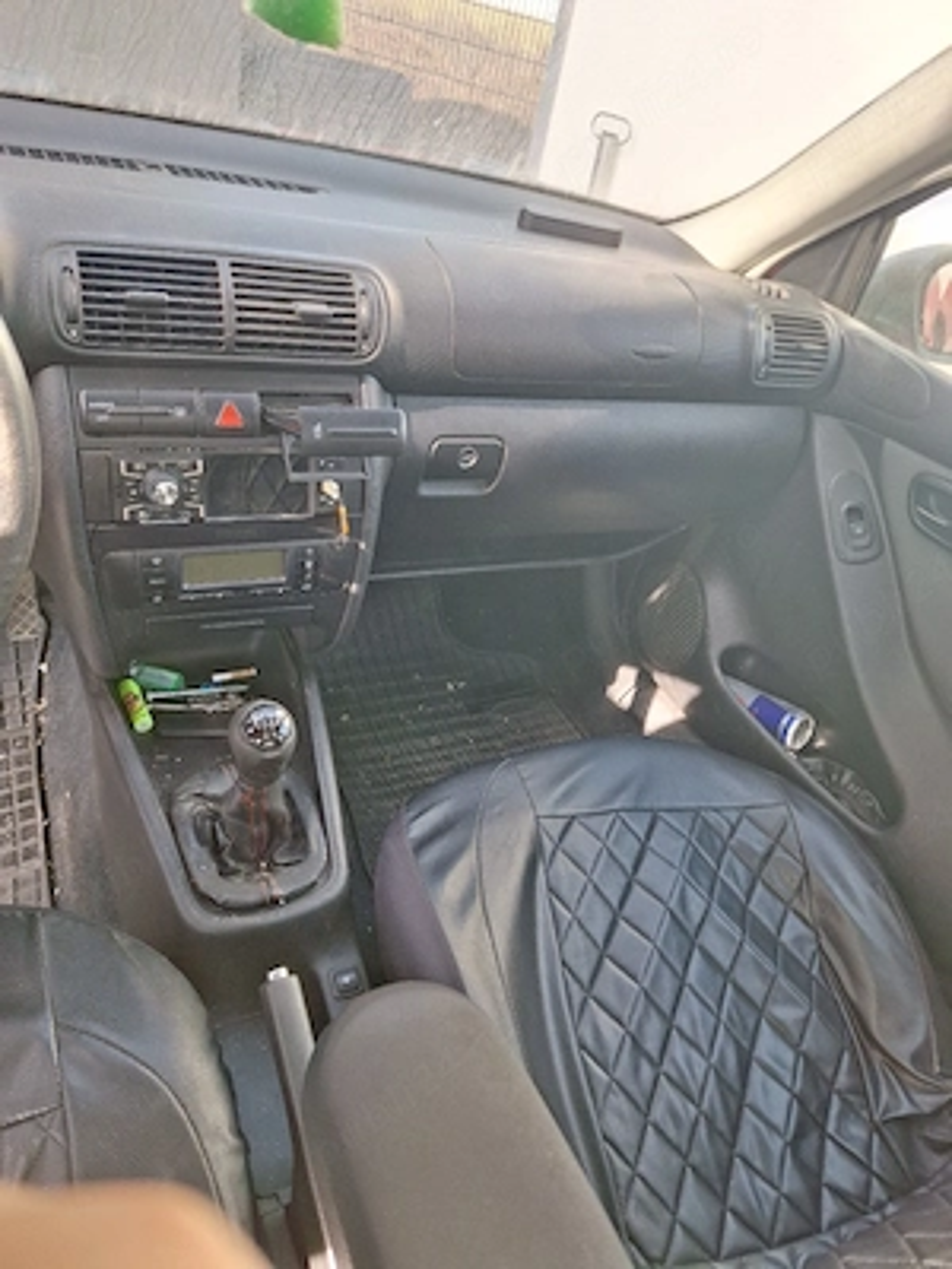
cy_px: 634
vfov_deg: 73.9
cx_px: 476
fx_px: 843
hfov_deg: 58.9
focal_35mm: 23
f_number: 1.8
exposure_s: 1/100
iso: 64
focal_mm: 5.54
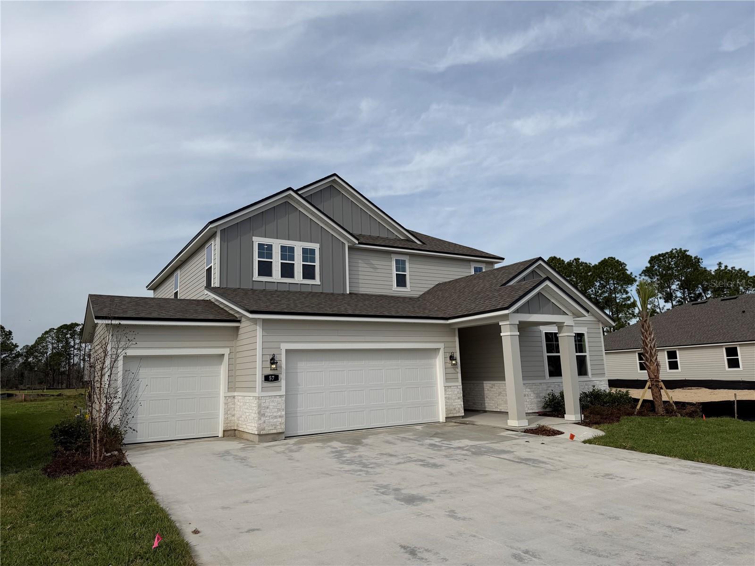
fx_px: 523
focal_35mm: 24
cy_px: 283
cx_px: 378
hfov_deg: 71.6
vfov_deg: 56.8
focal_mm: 6.76
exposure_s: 1/7353
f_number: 1.78
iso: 80
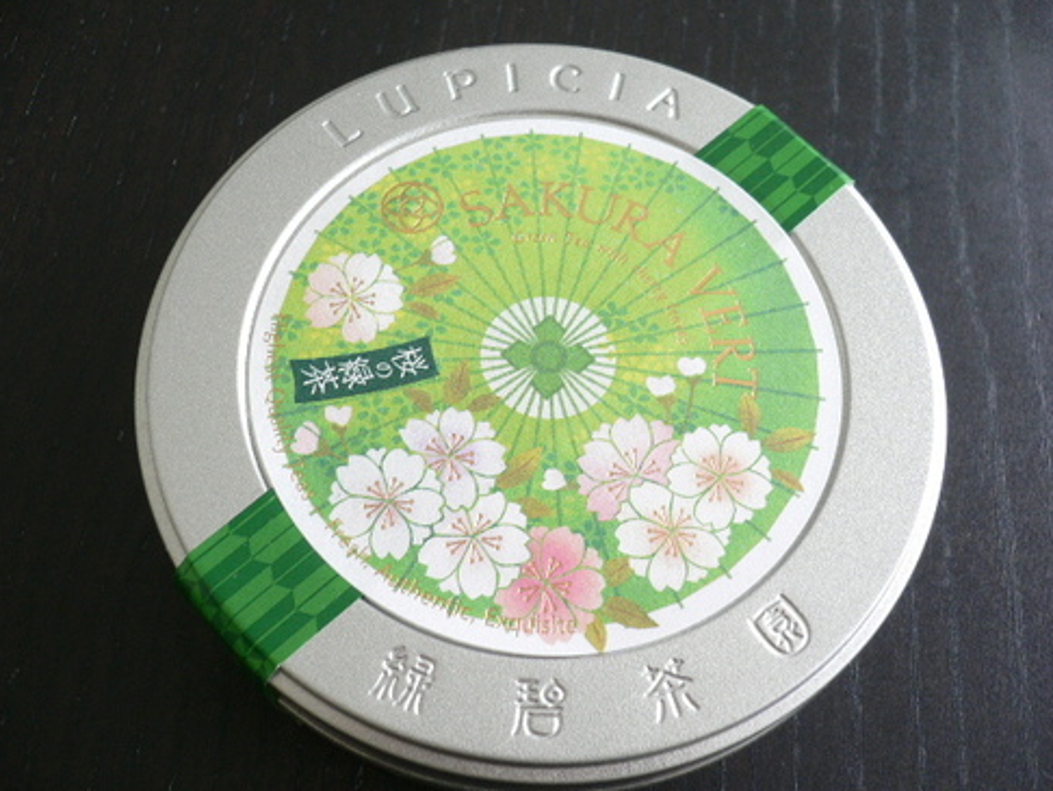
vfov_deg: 39.7
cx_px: 518
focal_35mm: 36
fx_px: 1096
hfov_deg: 51.3
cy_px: 400
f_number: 2.8
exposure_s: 1/25
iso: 100
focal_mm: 5.8
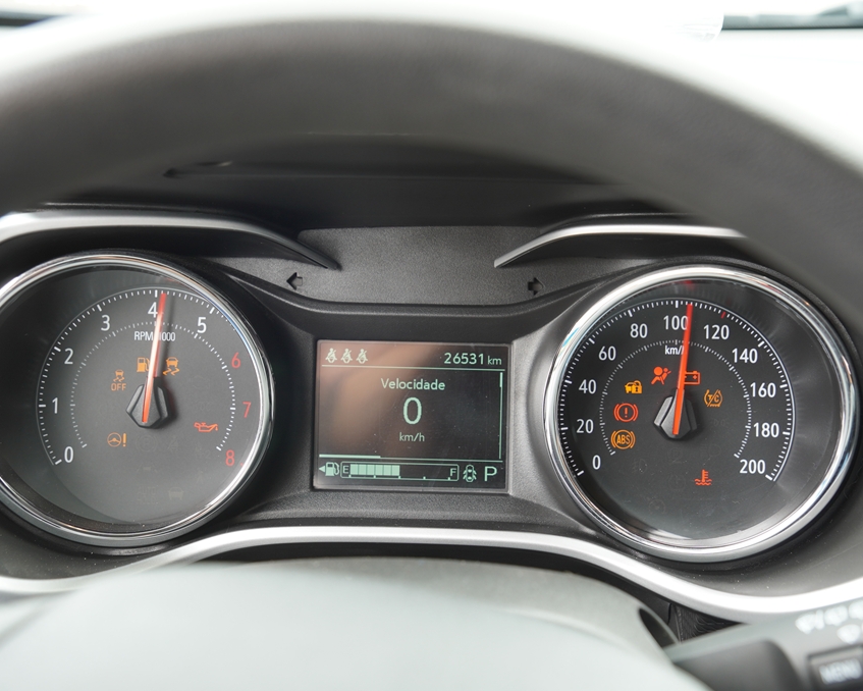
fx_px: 1522
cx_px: 446
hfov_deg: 31.7
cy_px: 346
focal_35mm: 60
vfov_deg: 25.6
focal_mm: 35
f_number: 4
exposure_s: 1/60
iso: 125
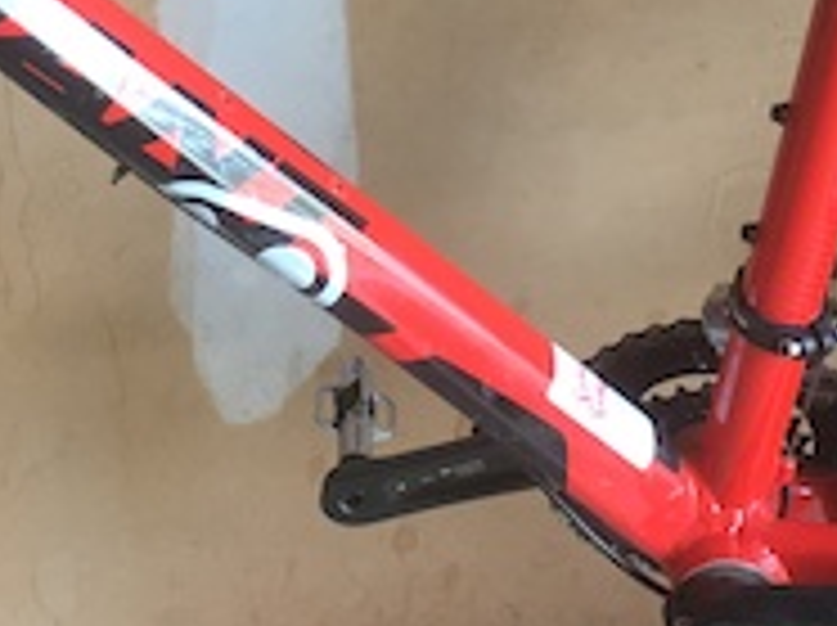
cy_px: 45
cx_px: 378
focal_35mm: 125
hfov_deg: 15.8
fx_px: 3019
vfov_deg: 11.7
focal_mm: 4.15
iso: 40
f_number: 2.2
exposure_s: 1/30
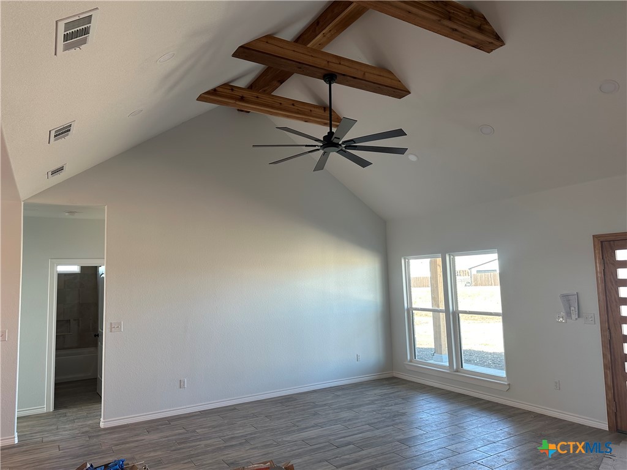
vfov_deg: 56.8
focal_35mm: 24
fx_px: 435
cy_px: 235
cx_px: 314
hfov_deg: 71.6
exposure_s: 1/120
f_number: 1.78
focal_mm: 6.86
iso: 125
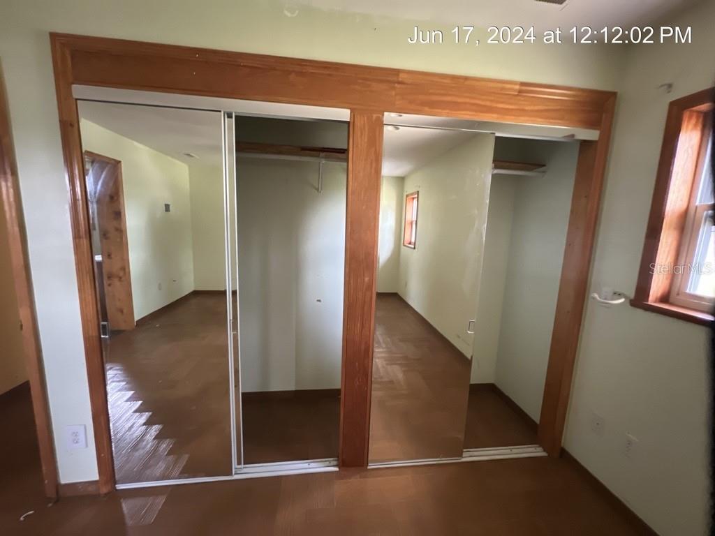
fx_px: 269
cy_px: 268
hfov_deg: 106.2
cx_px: 358
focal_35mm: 13
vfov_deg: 89.9
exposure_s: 1/60
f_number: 1.8
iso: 1000
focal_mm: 1.57
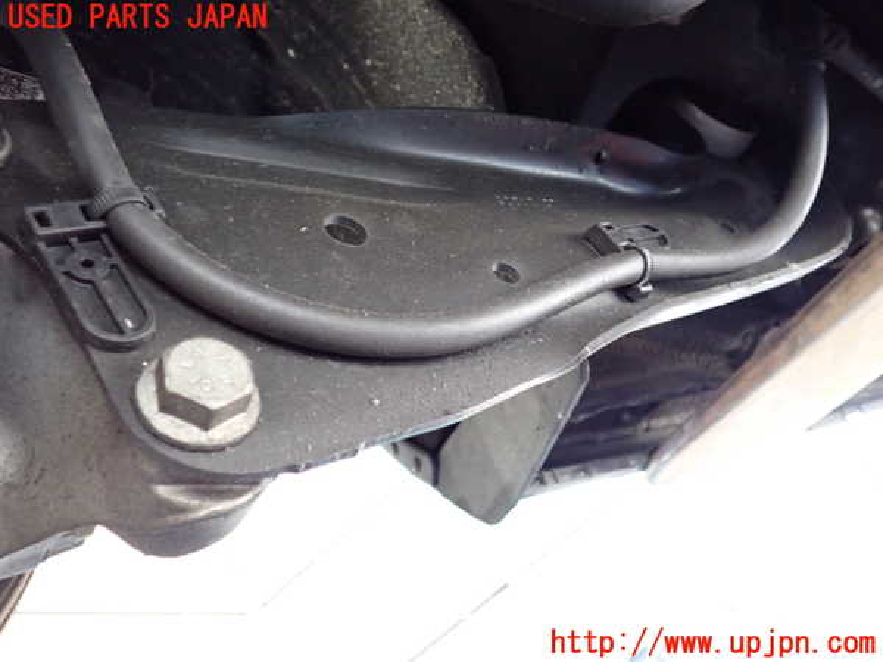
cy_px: 331
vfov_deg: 46.8
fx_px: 765
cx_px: 442
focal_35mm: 30
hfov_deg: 60.0
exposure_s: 1/60
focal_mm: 5.4
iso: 800
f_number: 2.3
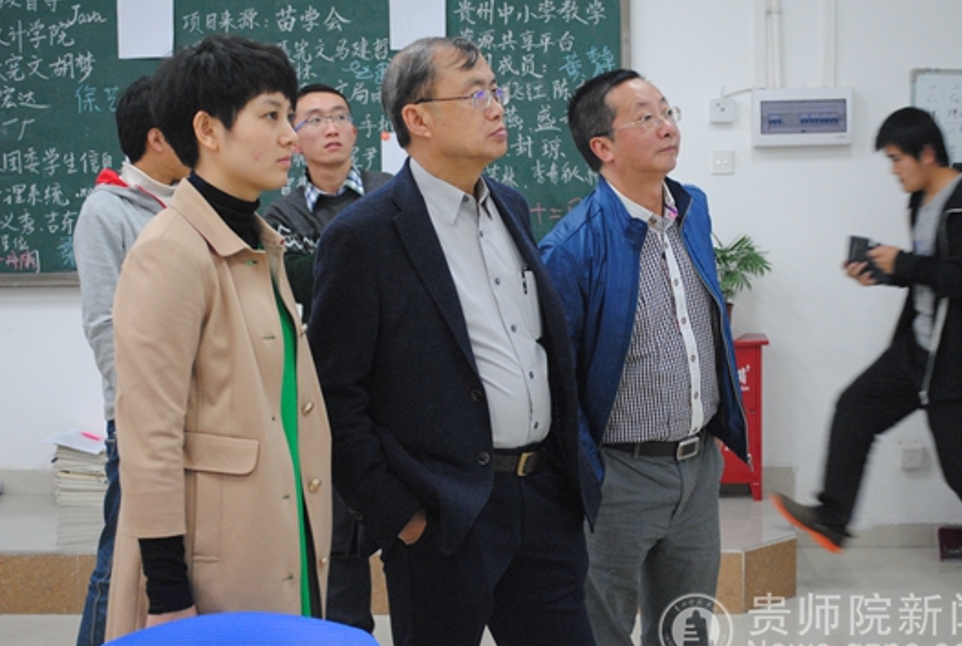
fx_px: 1740
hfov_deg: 30.9
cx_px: 497
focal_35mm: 65
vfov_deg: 21.0
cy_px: 306
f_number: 5
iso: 1000
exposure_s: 1/30
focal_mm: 38
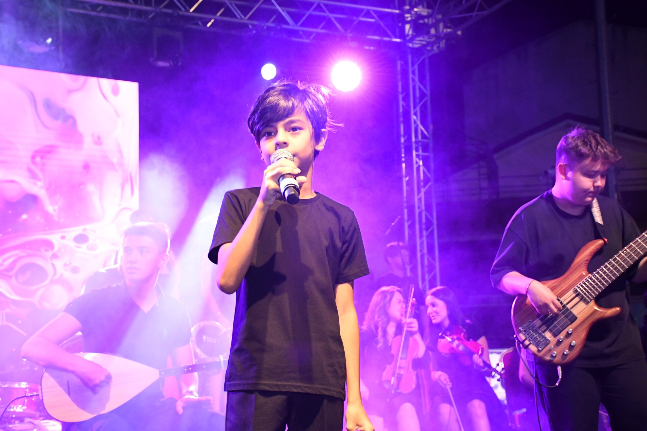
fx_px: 1024
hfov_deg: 35.1
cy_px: 216
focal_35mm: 57
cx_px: 324
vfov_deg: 23.8
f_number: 4.5
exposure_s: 1/125
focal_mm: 38
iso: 4000
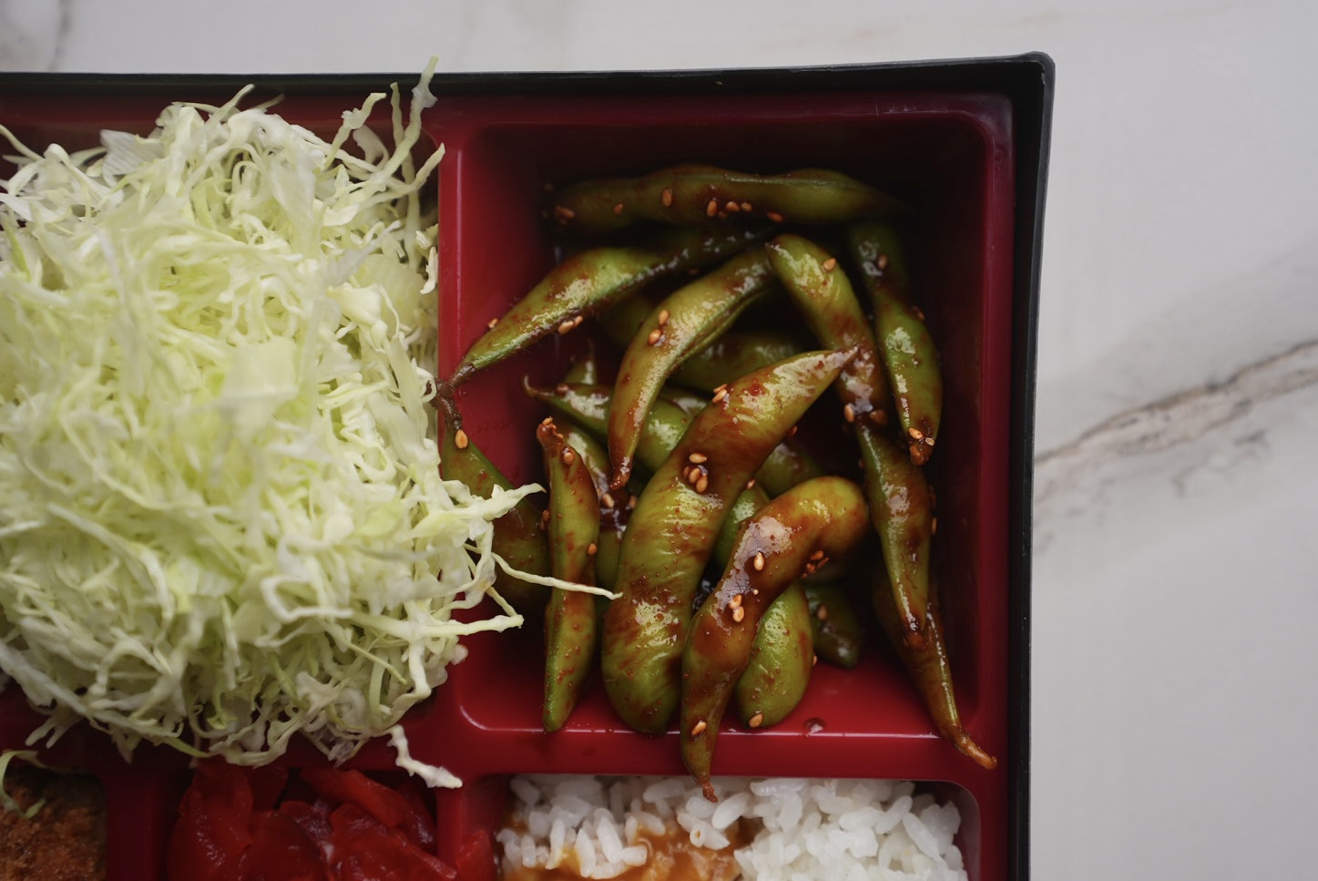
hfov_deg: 65.4
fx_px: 1026
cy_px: 440
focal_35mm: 28
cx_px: 659
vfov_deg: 46.5
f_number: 4
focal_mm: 28
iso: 100
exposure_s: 1/60
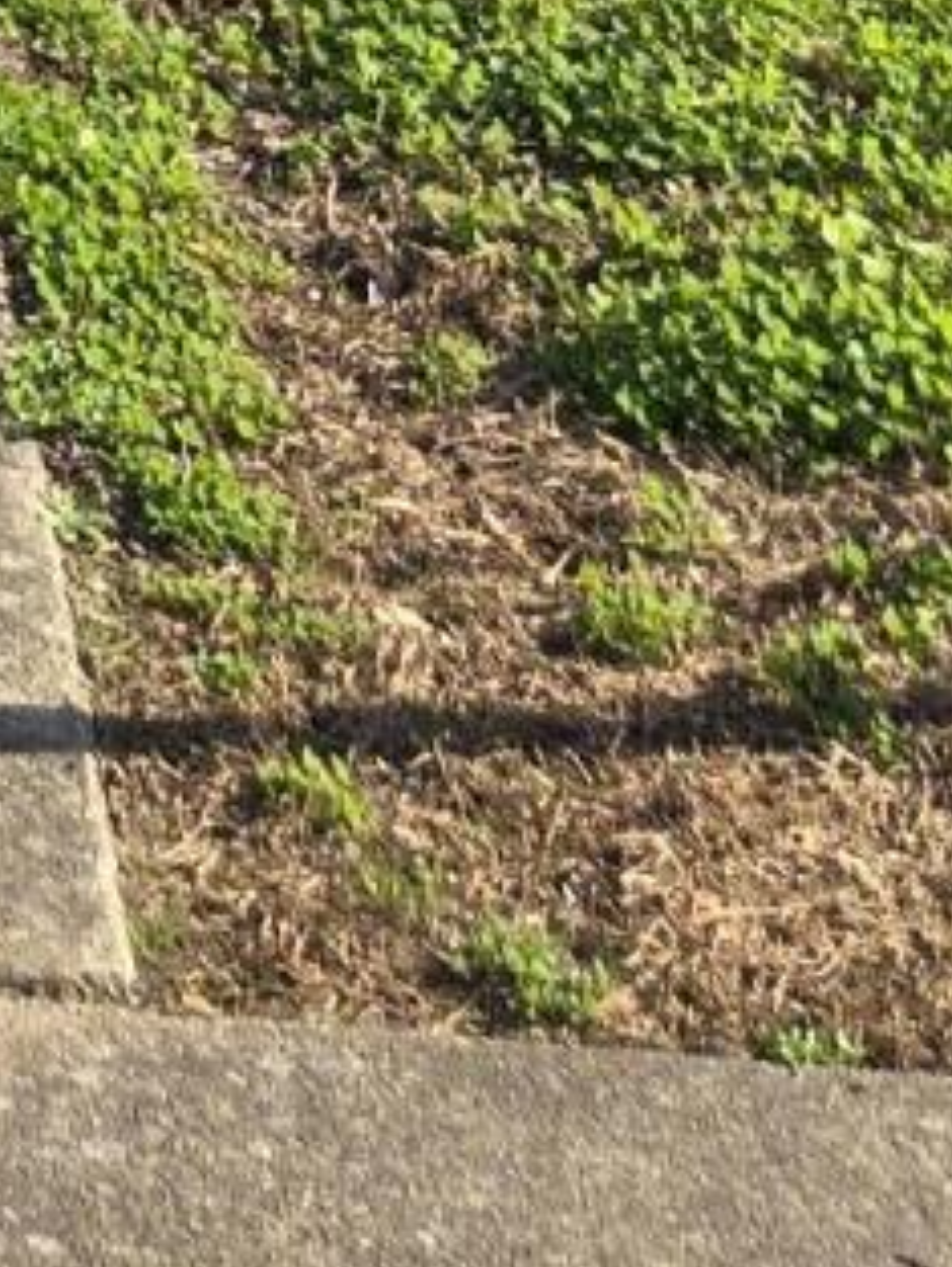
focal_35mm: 147
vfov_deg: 10.3
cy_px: -2388
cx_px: -1033
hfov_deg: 9.4
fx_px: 5387
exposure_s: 1/805
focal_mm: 5.4
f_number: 1.8
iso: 25
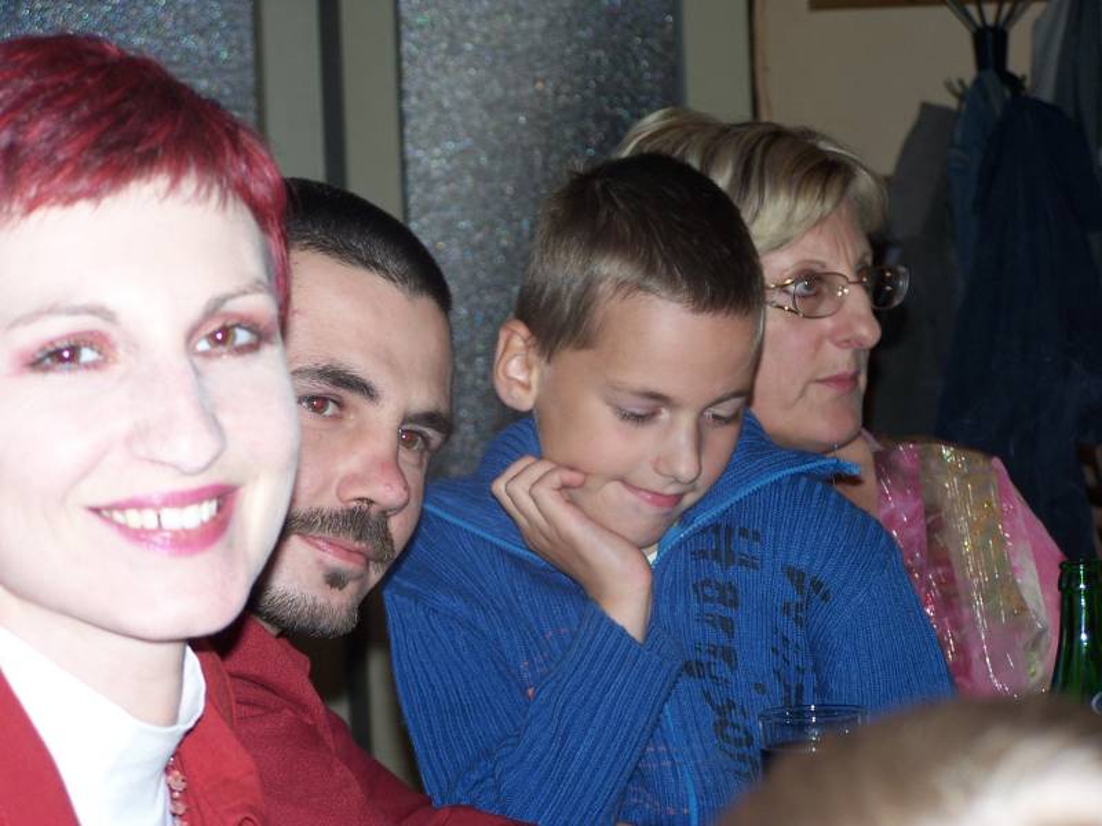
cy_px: 413
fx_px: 4075
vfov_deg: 11.6
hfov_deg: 15.4
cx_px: 551
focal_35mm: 128
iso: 80
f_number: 3.2
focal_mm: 21.2
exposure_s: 1/90
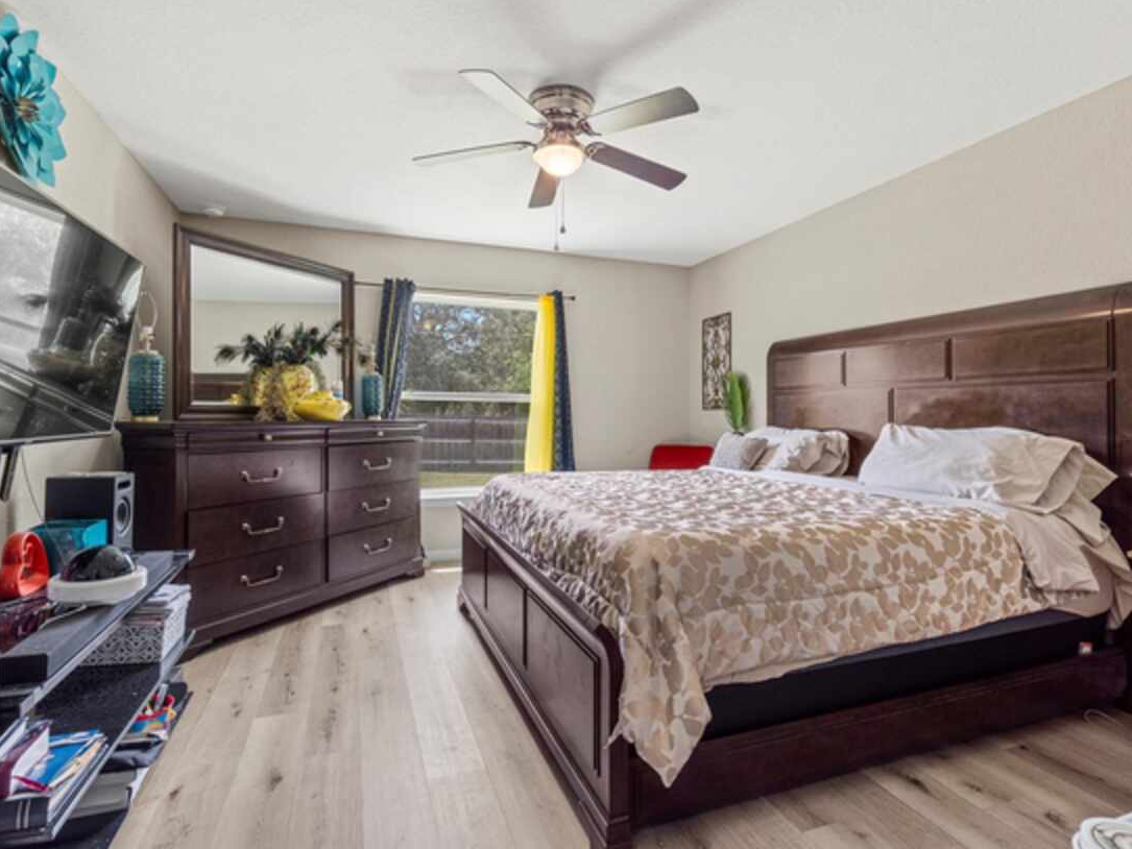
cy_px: 417
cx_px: 564
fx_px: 556
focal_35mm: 17
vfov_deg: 74.7
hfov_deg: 91.0
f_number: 8
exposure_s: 1/1.25
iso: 100
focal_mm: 10
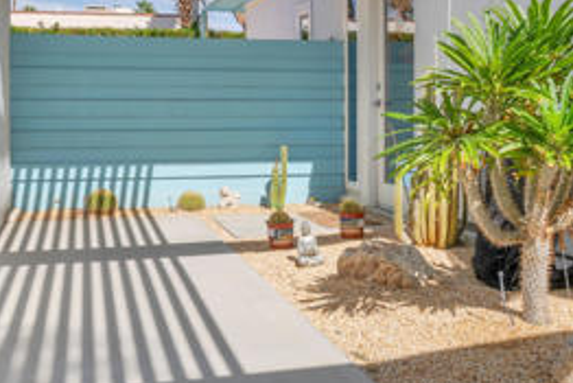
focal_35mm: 44
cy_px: 128
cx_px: 293
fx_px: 701
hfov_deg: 44.5
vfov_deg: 30.3
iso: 100
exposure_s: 1/60
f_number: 11
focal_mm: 18
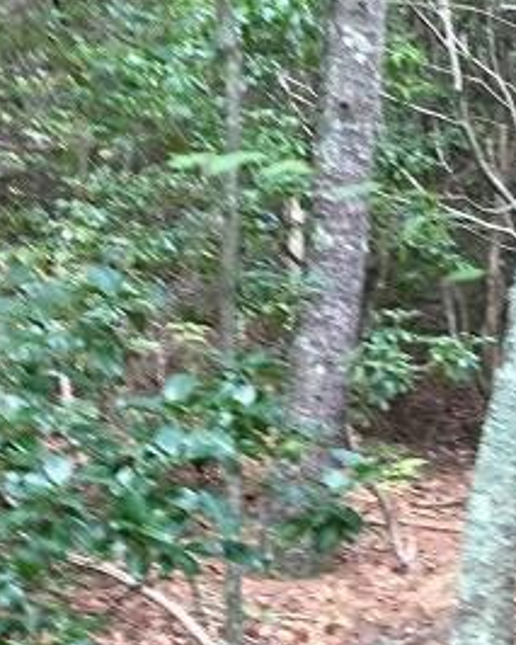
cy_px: 679
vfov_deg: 17.1
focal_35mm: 109
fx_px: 2080
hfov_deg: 14.0
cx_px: 475
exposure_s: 1/30
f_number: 2.2
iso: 80
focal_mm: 4.15
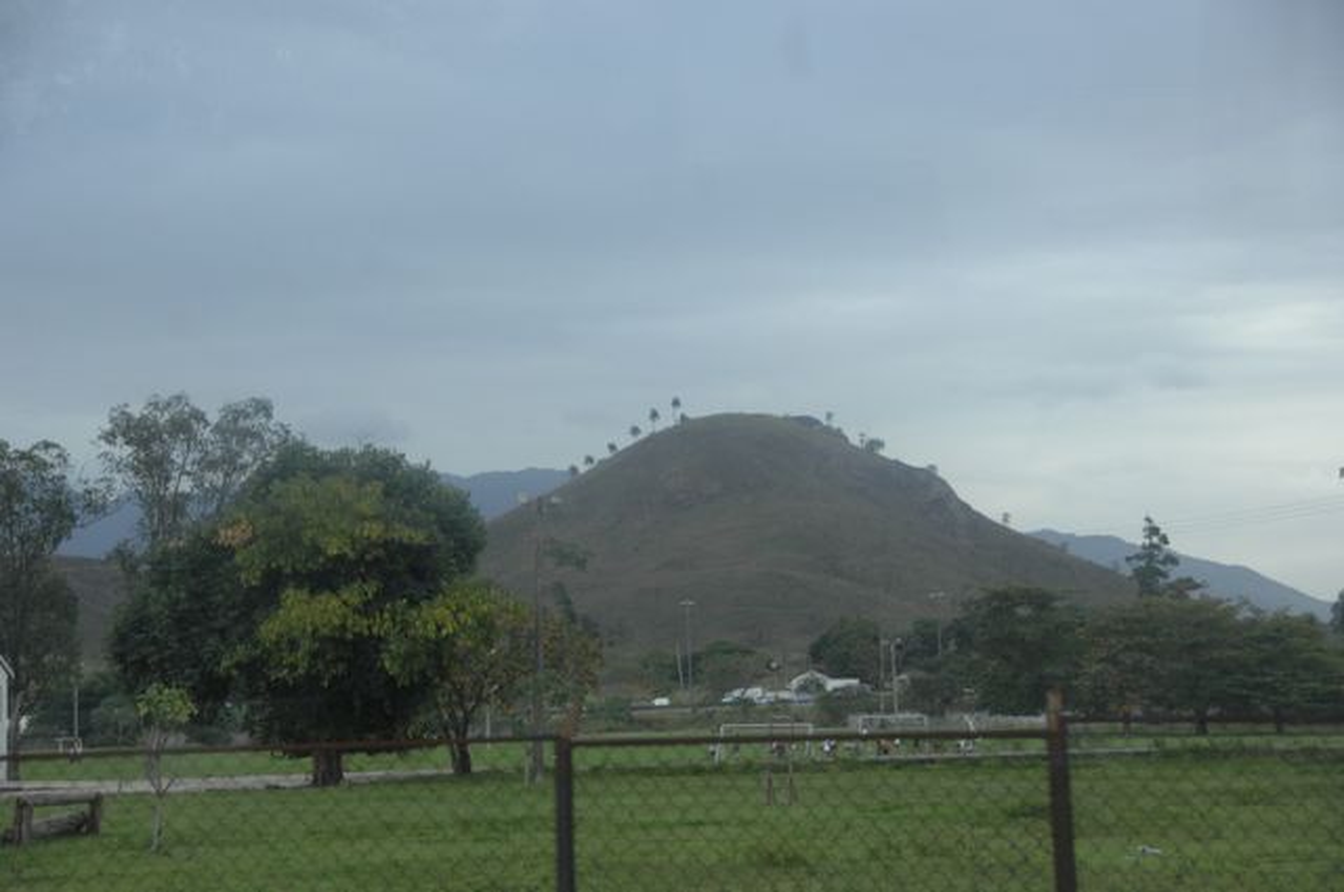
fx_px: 3356
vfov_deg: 15.1
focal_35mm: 90
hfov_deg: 22.6
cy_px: 446
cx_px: 672
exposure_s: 1/400
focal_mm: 60
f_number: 4.8
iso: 640
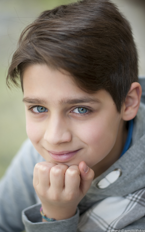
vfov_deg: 26.5
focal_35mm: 78
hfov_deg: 16.7
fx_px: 493
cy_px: 115
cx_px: 77
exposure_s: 1/800
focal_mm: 50
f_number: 1.8
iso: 200
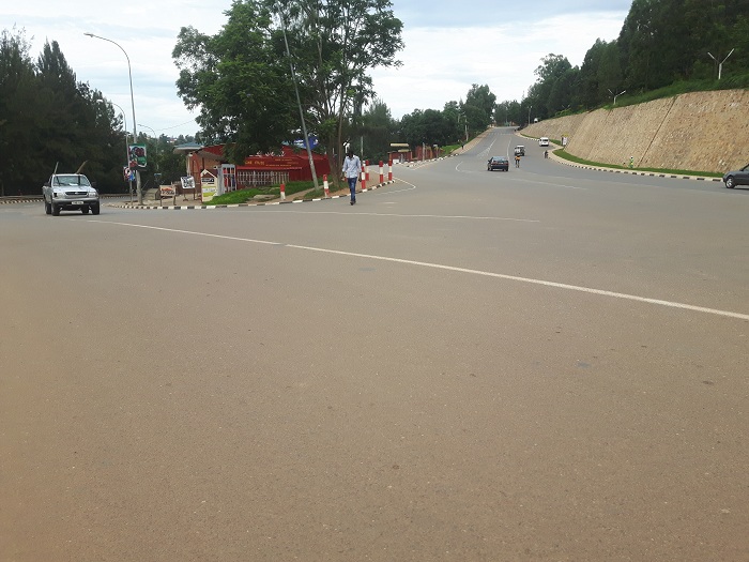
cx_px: 374
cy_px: 281
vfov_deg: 45.4
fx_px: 671
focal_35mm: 31
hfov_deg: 58.4
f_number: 1.9
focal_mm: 3.7
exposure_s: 1/497
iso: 40
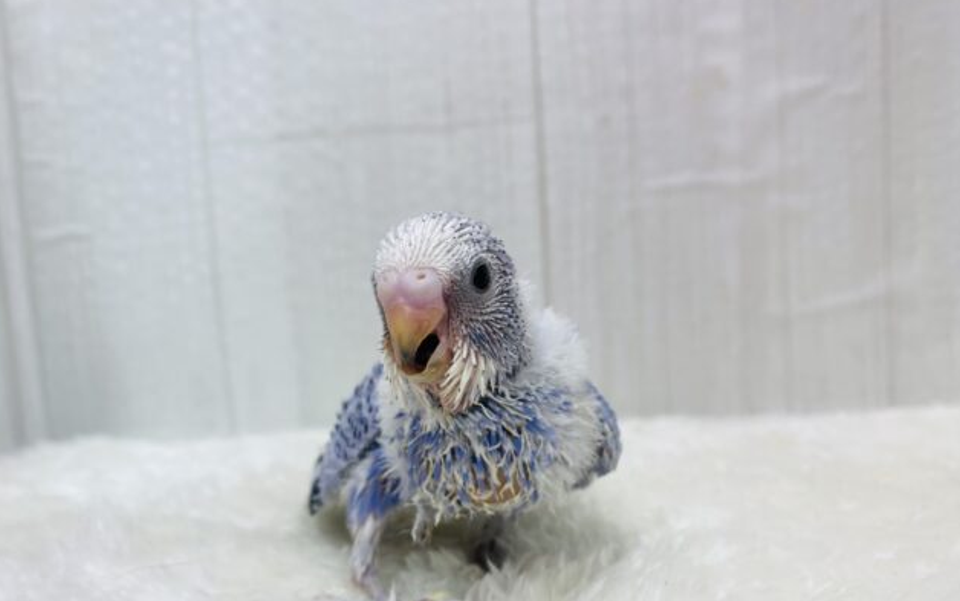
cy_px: 358
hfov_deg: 68.4
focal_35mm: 27
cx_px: 482
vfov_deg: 45.8
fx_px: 707
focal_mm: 4.25
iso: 32
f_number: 1.8
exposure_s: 1/100
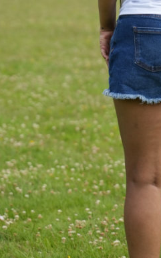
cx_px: 201
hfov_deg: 4.6
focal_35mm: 284
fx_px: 1992
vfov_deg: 7.3
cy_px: -98
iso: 250
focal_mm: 70
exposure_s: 1/2500
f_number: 2.8
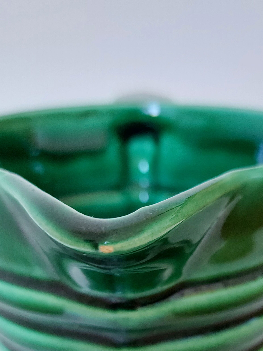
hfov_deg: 32.0
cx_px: 167
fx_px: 456
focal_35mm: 45
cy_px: 277
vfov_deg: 40.5
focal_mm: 5.23
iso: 250
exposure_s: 1/25
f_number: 1.8
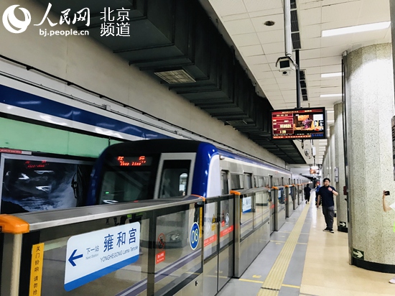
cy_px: 148
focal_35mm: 28
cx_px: 198
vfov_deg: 49.7
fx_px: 319
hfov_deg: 63.5
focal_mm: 3.99
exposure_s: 1/17
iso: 80
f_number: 1.8
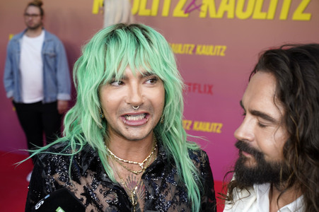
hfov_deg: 41.1
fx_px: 425
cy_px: 106
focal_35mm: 48
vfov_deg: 28.0
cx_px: 160
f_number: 5.6
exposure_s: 1/160
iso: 320
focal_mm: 48
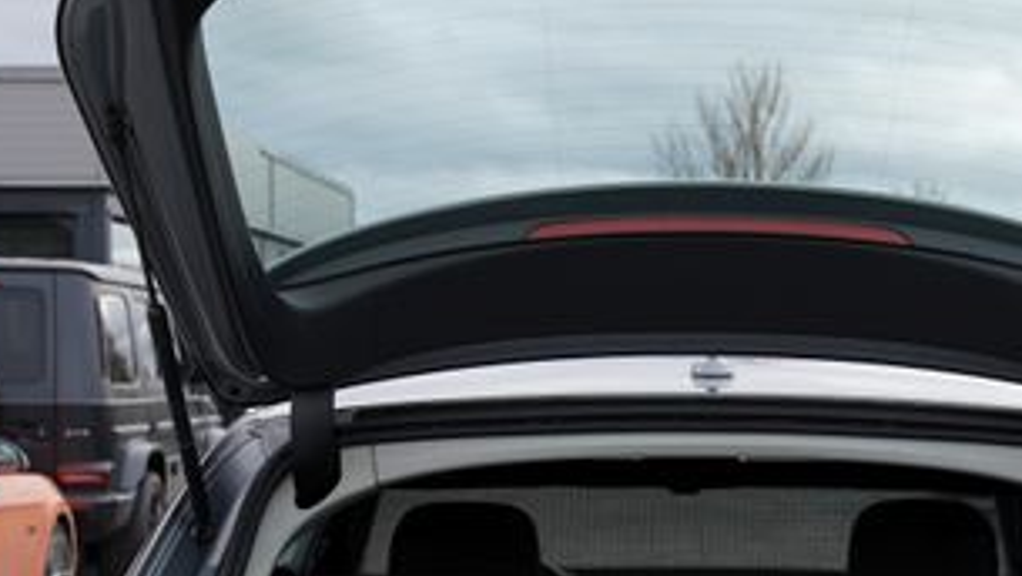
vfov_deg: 13.4
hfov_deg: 23.9
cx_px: 754
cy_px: 710
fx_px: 2386
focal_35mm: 88
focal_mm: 25
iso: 100
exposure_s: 1/80
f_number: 4.5
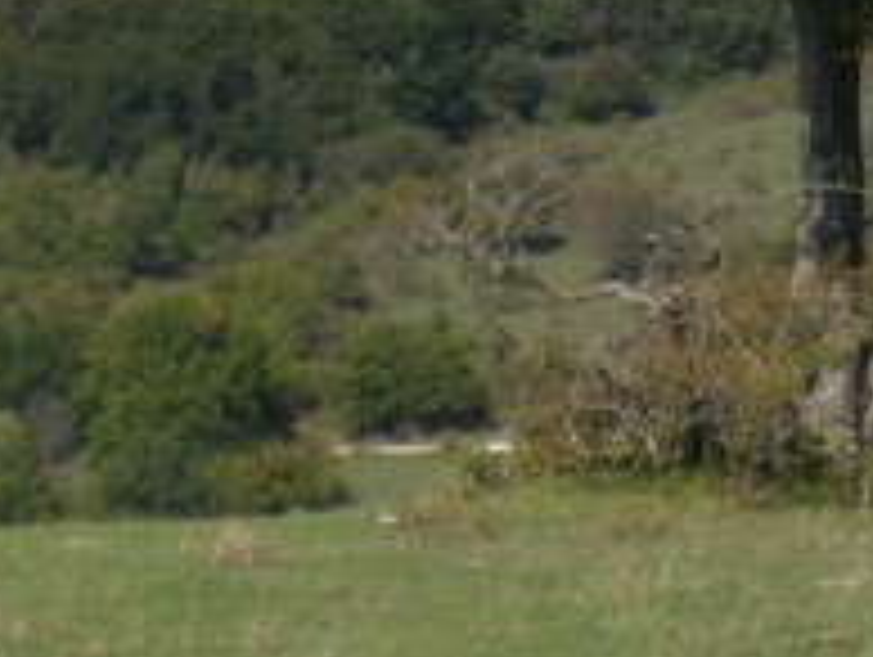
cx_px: -396
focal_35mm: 416
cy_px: -189
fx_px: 10504
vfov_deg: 3.6
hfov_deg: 4.7
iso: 100
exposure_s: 1/640
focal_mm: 18.27
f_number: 4.8
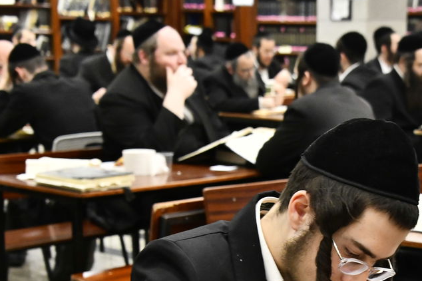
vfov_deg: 12.7
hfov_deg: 19.1
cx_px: 324
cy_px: 285
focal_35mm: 106
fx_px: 1242
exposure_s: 1/160
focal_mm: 48
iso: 2500
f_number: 5.6
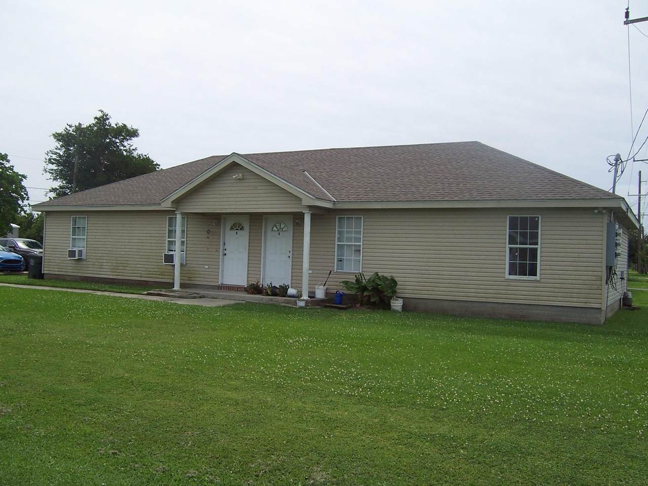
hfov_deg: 55.4
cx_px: 324
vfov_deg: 42.9
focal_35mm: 33
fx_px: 618
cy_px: 243
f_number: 4
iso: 80
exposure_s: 1/750
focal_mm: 5.5
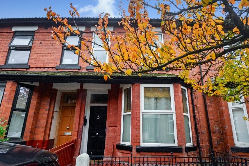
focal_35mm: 21
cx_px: 136
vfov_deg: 59.5
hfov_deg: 81.0
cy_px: 82
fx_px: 145
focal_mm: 12
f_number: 6.3
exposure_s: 1/160
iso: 400
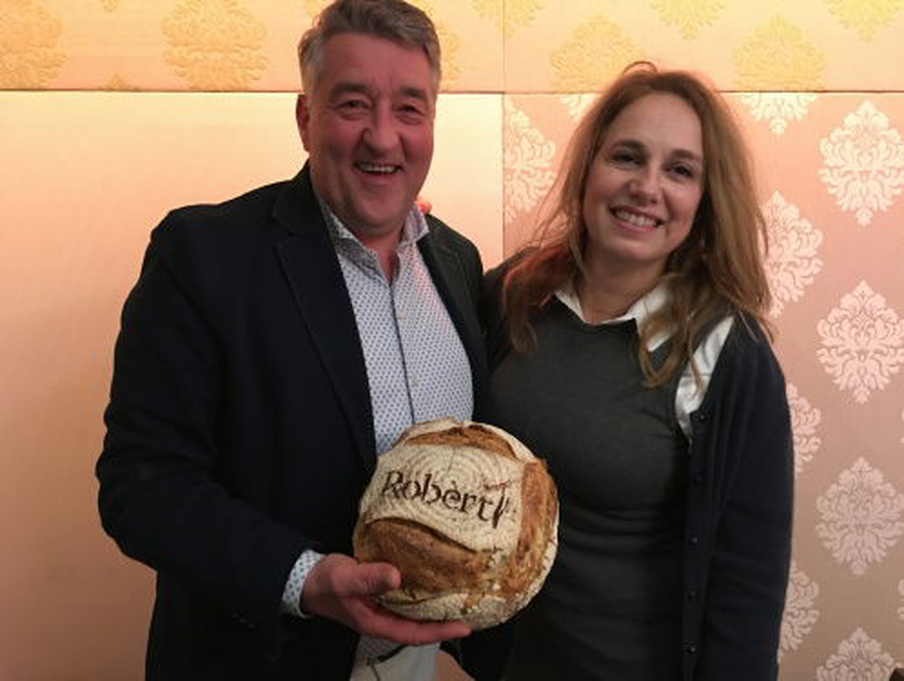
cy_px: 340
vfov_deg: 48.3
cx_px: 452
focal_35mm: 29
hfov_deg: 61.6
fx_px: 758
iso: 125
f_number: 2.2
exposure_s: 1/4
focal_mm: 4.15
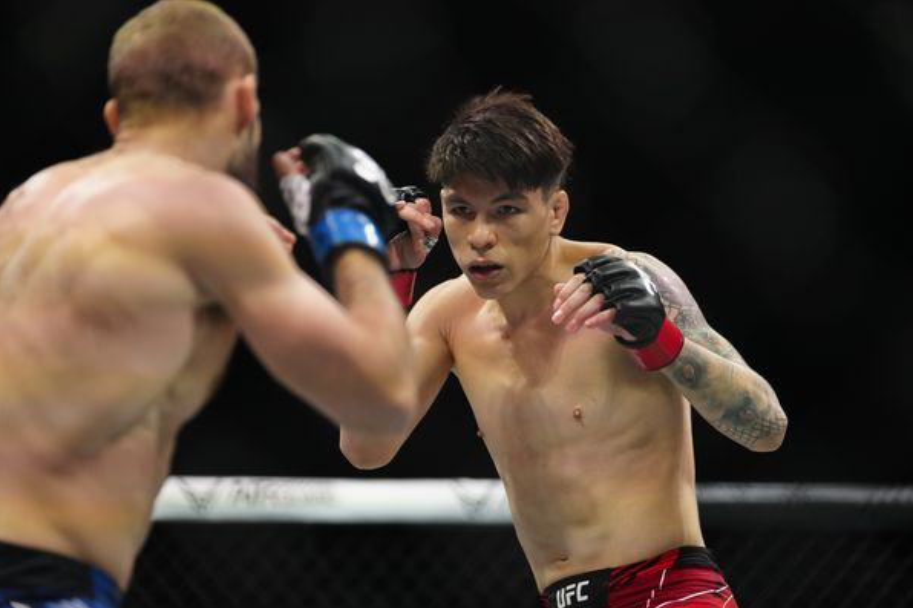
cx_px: 456
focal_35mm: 157
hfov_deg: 13.1
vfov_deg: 8.7
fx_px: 3980
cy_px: 305
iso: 4000
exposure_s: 1/1600
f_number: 2.8
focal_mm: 156
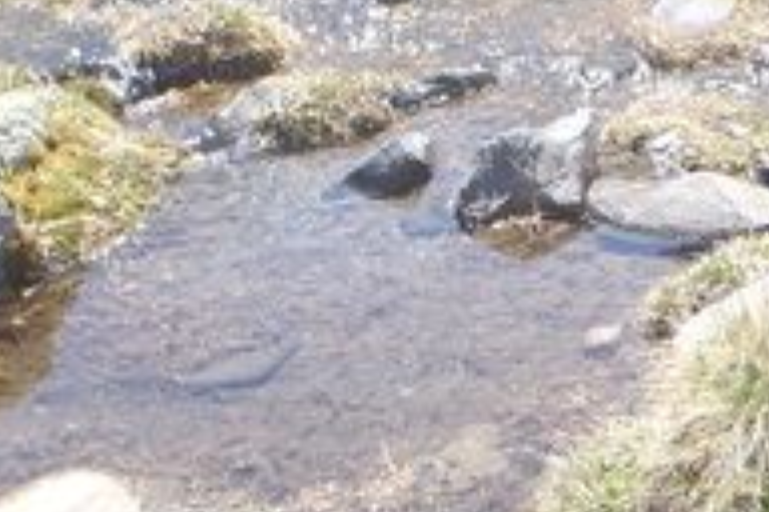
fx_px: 1922
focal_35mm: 90
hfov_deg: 20.1
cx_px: 1091
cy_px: 420
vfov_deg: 15.1
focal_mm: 5
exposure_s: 1/160
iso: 80
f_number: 4.5
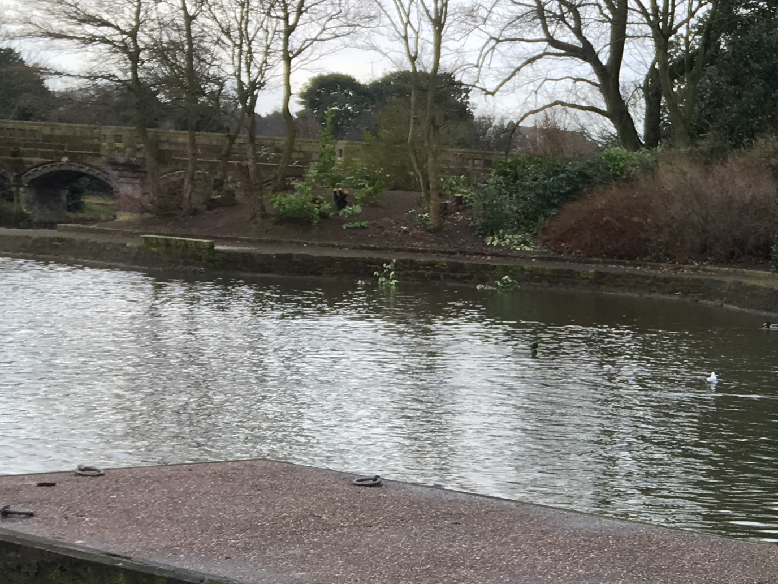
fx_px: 1910
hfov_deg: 20.9
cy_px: 614
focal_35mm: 85
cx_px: 1015
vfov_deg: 16.9
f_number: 2.2
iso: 25
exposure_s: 1/396
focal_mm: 4.15
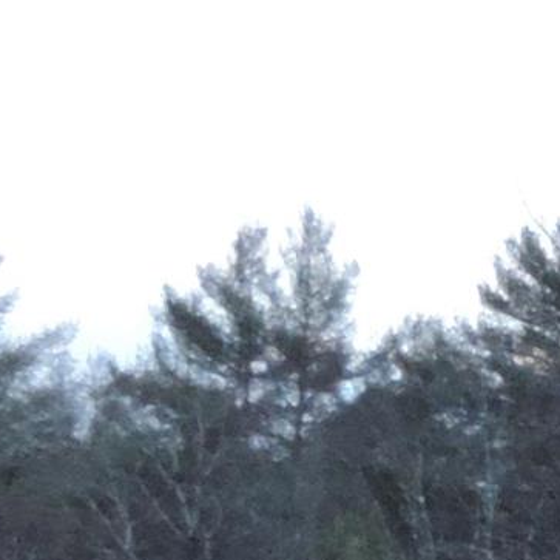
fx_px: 4795
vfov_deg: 6.6
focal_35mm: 262
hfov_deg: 6.3
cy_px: 953
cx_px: 1382
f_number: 3.3
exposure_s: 1/50
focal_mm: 6.2
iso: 360
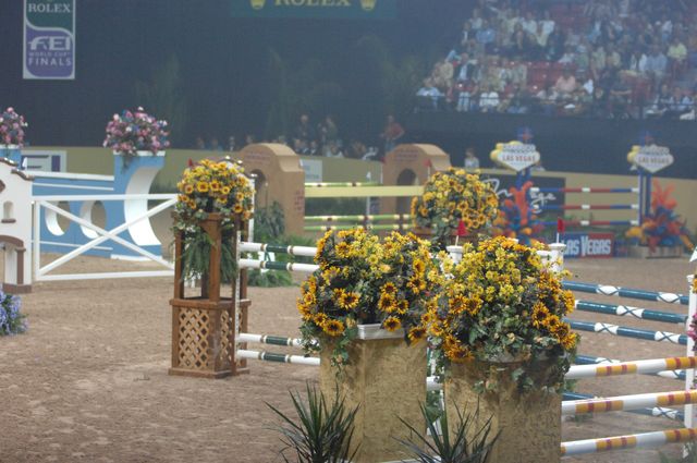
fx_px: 2030
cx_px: 348
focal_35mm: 105
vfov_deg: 13.0
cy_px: 232
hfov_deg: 19.5
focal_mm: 70
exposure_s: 1/320
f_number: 2.8
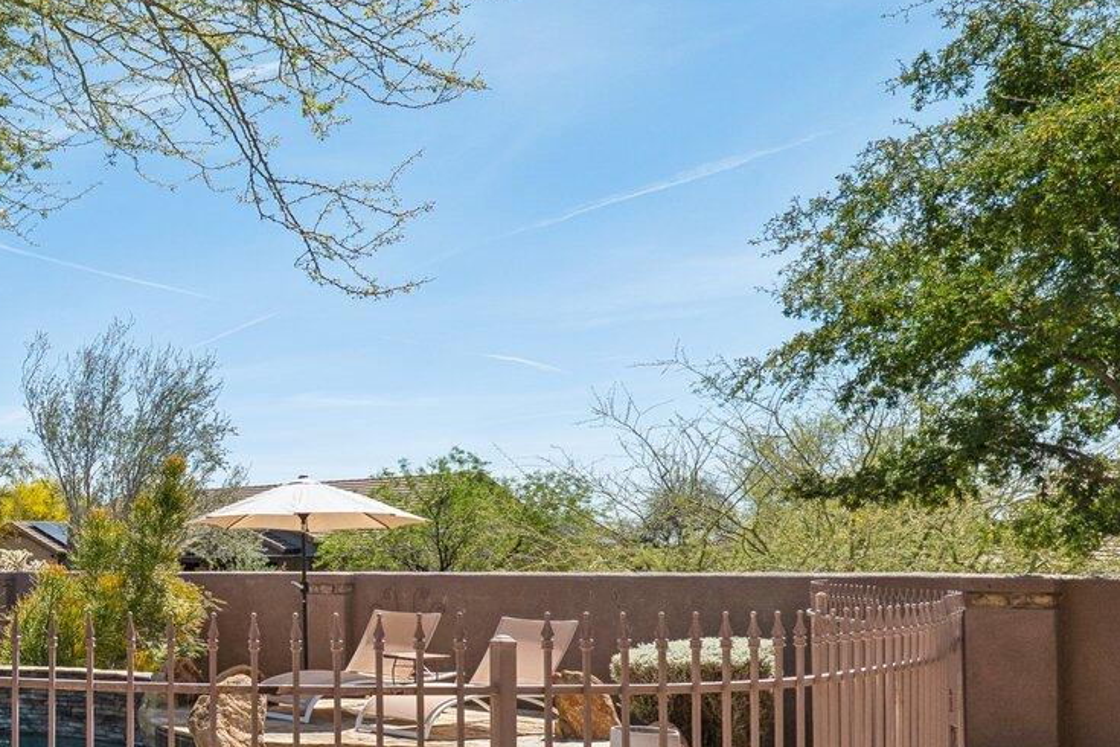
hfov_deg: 39.9
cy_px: 507
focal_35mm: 39
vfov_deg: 33.9
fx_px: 1213
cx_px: -122
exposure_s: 1/1000
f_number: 8
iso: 400
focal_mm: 14
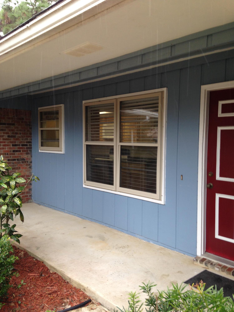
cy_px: 156
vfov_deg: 55.4
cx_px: 117
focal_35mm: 33
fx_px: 297
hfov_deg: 42.9
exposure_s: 1/60
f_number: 2.4
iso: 50
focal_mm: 4.12
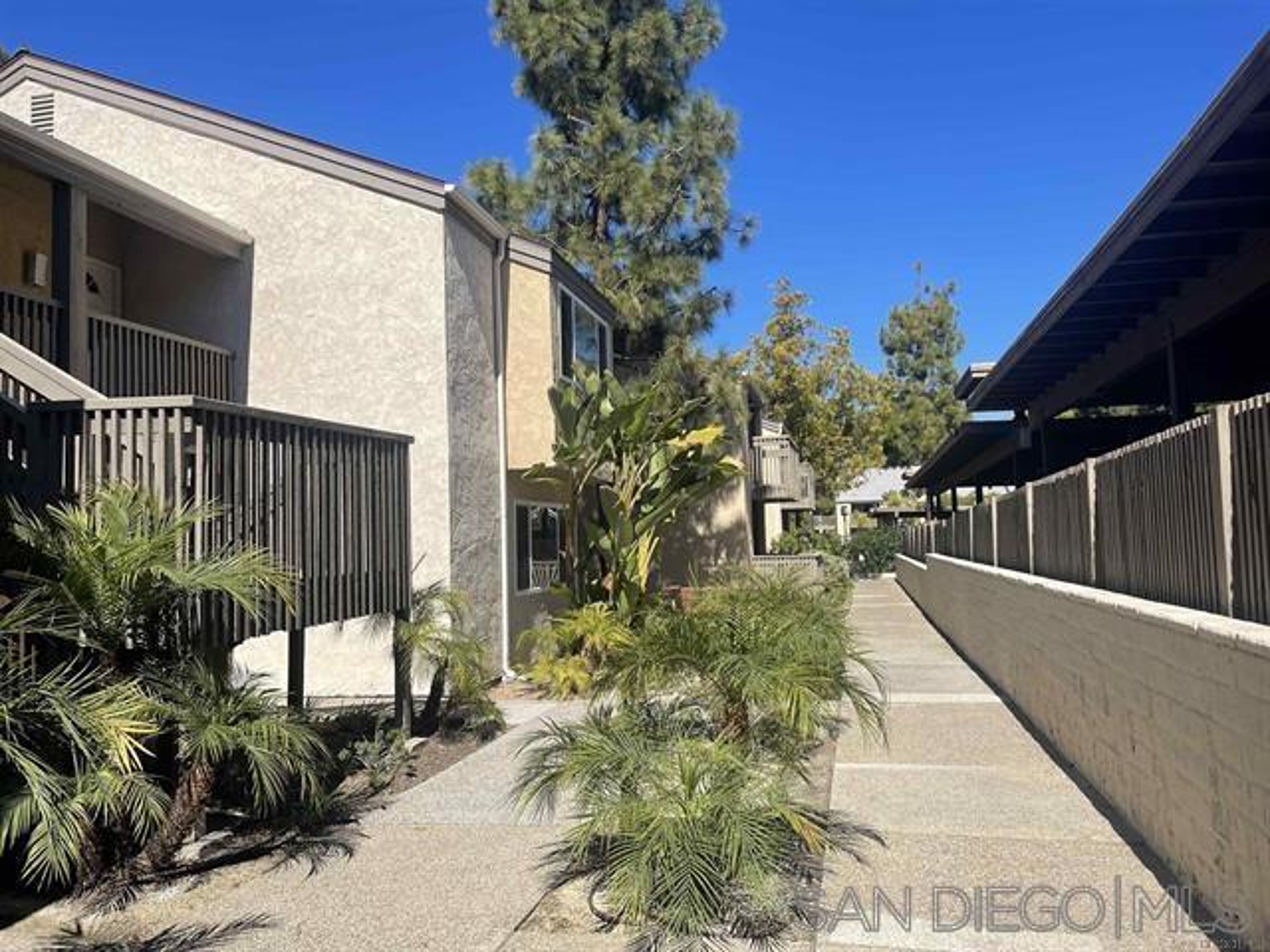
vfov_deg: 53.1
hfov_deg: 67.3
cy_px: 476
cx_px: 635
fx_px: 954
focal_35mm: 26
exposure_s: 1/3788
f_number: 1.6
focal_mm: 5.1
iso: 32
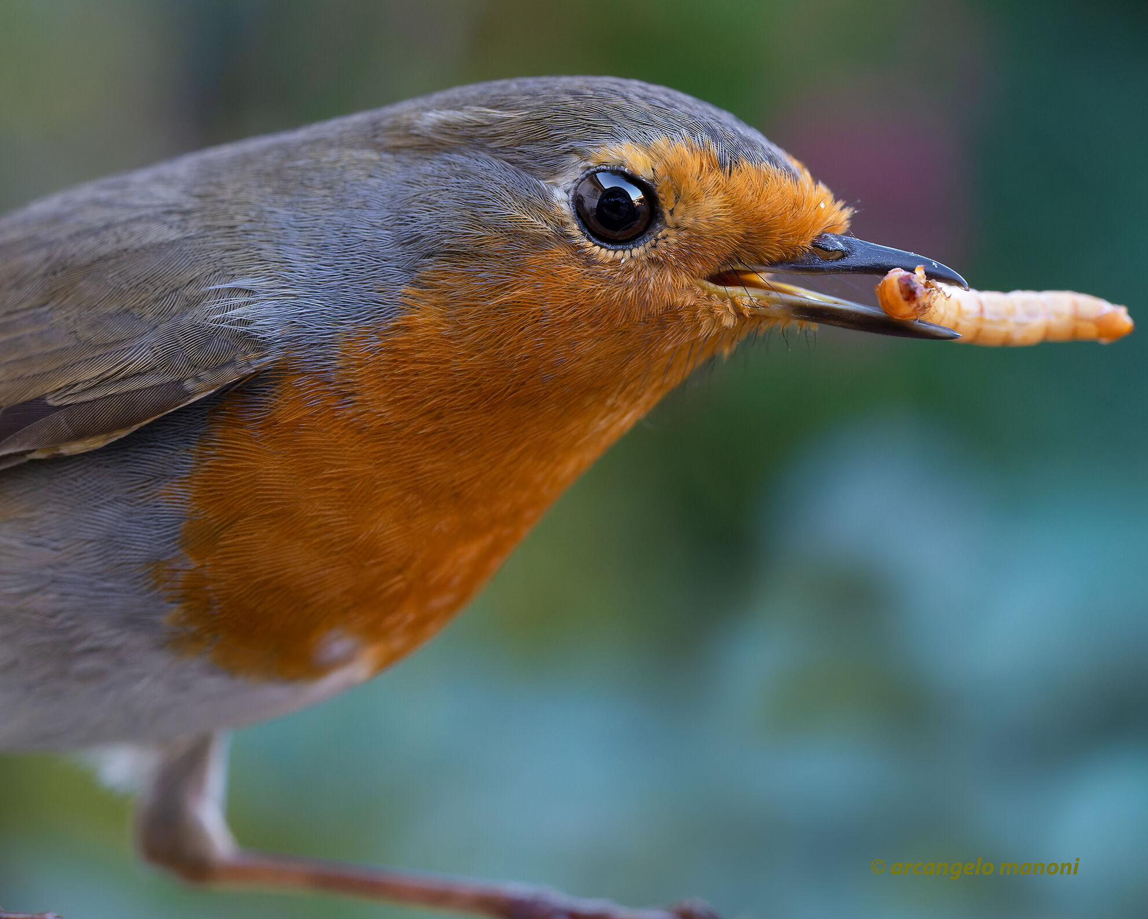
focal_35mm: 119
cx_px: 491
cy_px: 460
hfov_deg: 16.2
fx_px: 4044
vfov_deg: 13.0
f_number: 7.1
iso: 4000
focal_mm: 105
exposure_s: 1/200
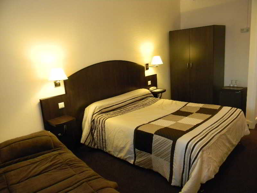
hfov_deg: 63.4
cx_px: 128
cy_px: 96
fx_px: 208
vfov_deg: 49.7
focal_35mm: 28
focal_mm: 5
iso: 400
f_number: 3.5
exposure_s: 1/17.4
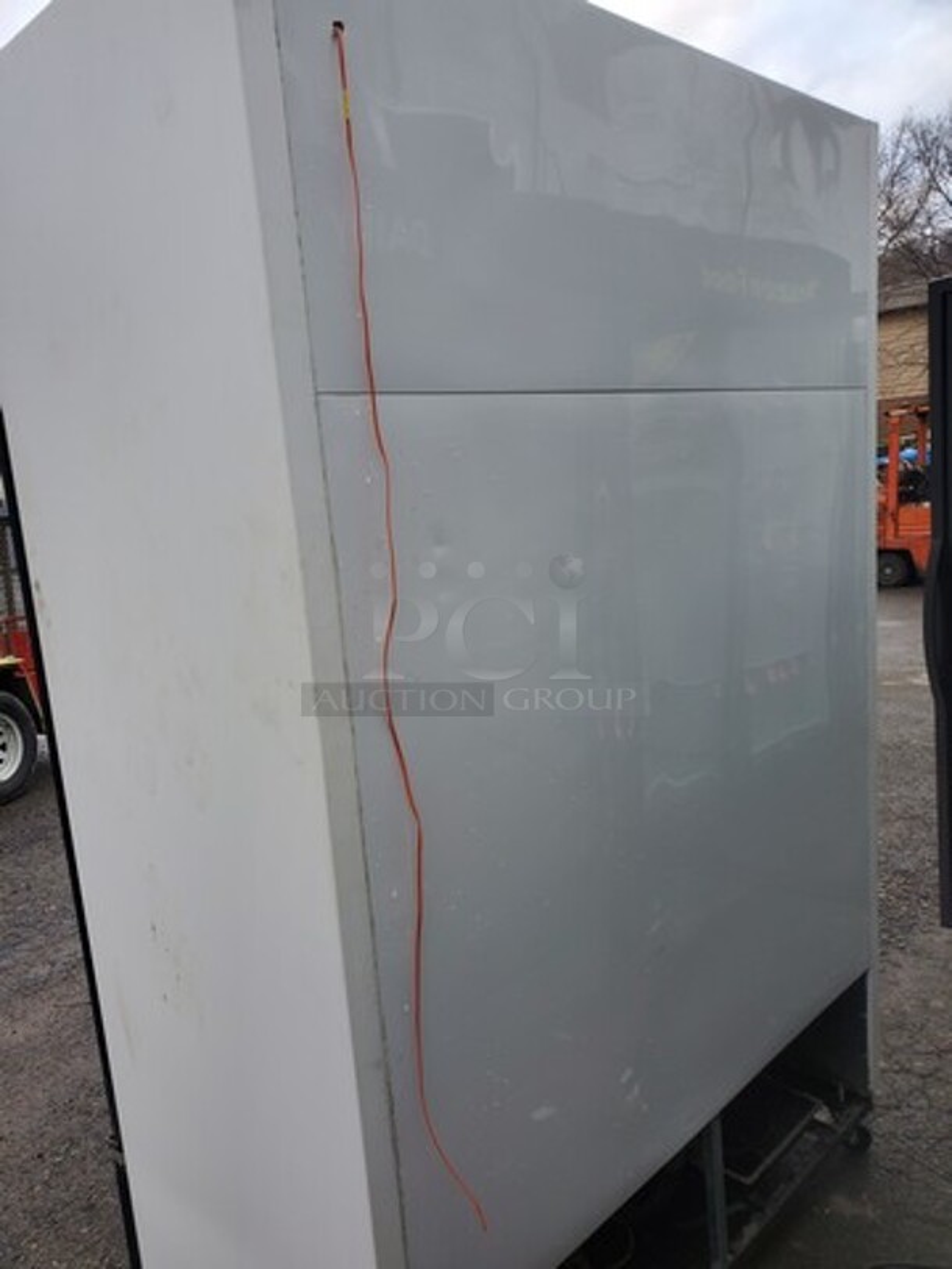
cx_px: 476
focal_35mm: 26
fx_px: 953
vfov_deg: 67.3
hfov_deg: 53.1
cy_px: 634
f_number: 2.4
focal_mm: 4.3
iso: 64
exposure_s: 1/120
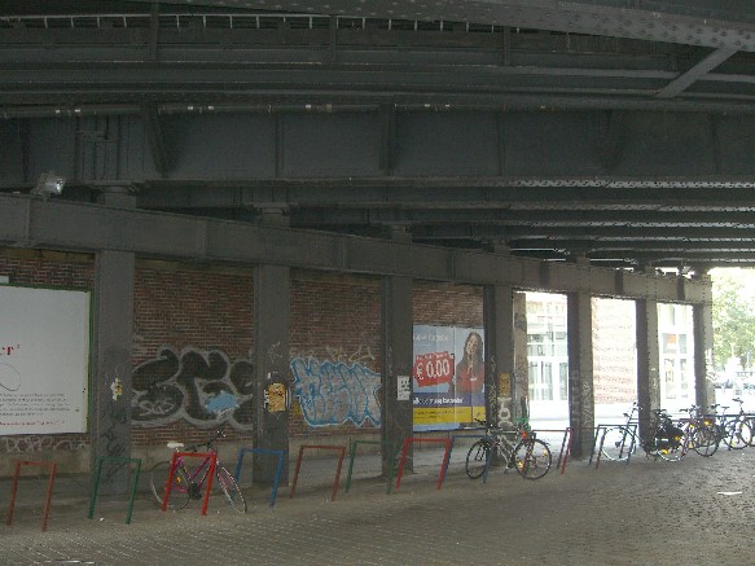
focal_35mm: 38
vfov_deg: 37.7
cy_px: 283
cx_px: 378
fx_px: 829
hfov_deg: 49.0
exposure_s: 1/60
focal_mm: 7.9
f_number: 2.8
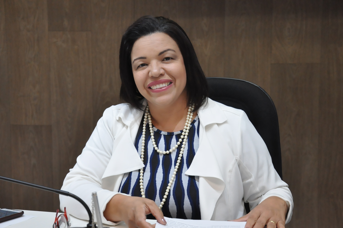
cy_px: 114
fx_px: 685
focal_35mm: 72
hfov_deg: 28.1
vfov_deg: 18.9
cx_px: 172
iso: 2000
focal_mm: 48
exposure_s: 1/160
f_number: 6.3
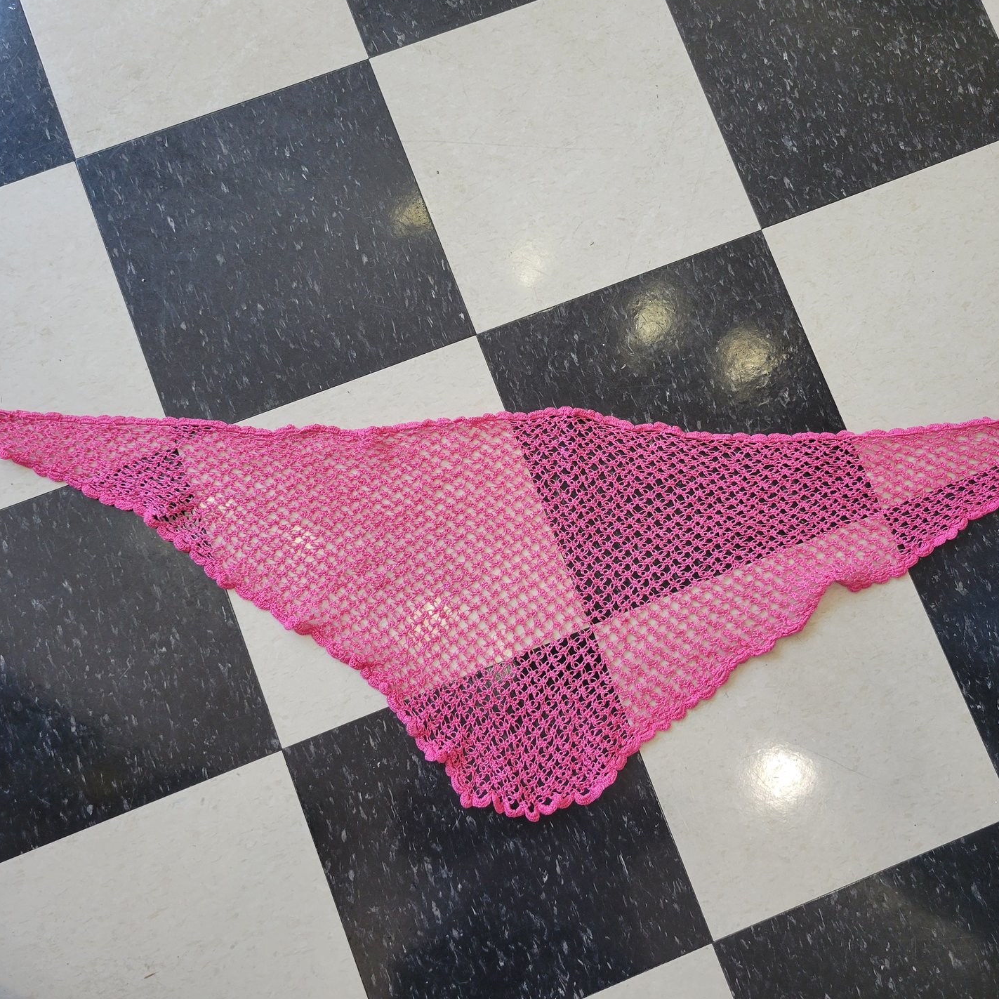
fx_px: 1012
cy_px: 495
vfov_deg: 52.5
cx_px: 560
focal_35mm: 31
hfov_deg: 52.4
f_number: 1.8
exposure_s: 1/120
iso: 200
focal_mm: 5.4
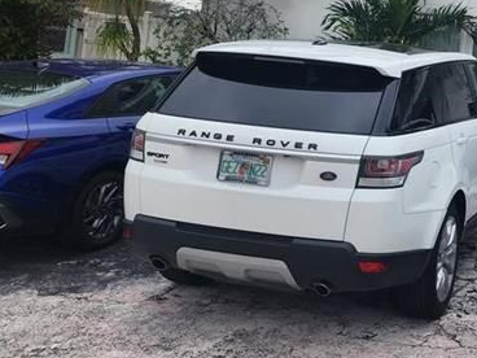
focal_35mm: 50
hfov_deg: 34.2
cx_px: 496
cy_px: 40
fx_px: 689
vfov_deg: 28.1
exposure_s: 1/686
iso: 12
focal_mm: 6.4
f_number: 1.8
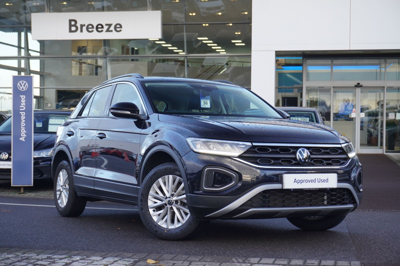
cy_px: 133
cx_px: 200
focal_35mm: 62
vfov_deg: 22.0
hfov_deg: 32.7
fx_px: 683
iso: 320
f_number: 5.6
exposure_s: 1/80
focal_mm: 41
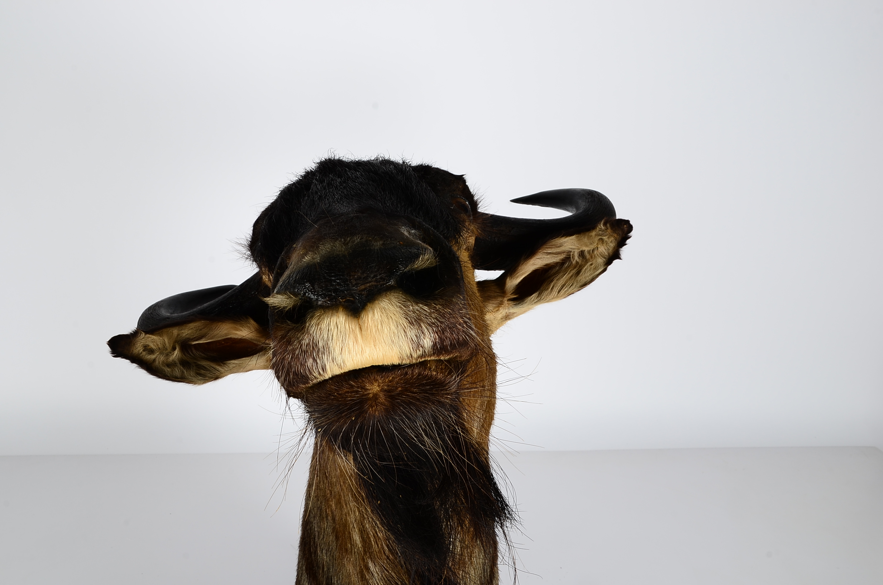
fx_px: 881
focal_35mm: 36
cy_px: 292
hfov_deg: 53.2
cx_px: 442
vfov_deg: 36.7
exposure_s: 1/160
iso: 100
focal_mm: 24
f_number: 13
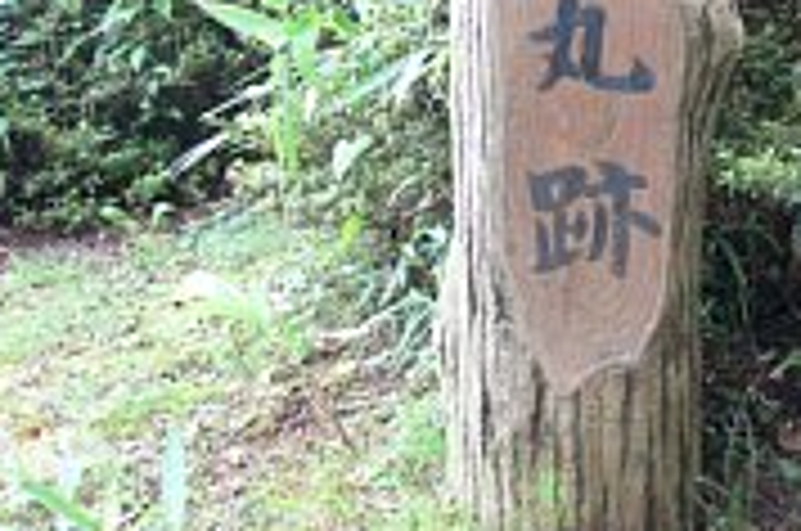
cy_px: 94
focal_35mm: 82
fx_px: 1821
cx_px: 693
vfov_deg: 16.4
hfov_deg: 24.2
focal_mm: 7.4
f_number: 2.8
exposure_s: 1/30
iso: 100
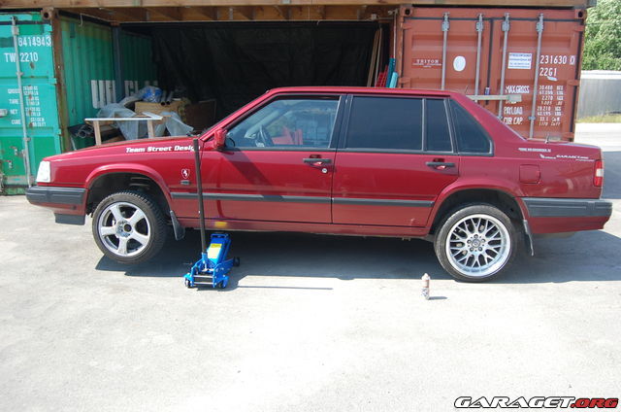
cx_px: 310
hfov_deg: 62.0
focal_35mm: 30
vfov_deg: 43.4
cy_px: 206
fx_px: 516
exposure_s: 1/125
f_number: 5.6
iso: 400
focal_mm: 20
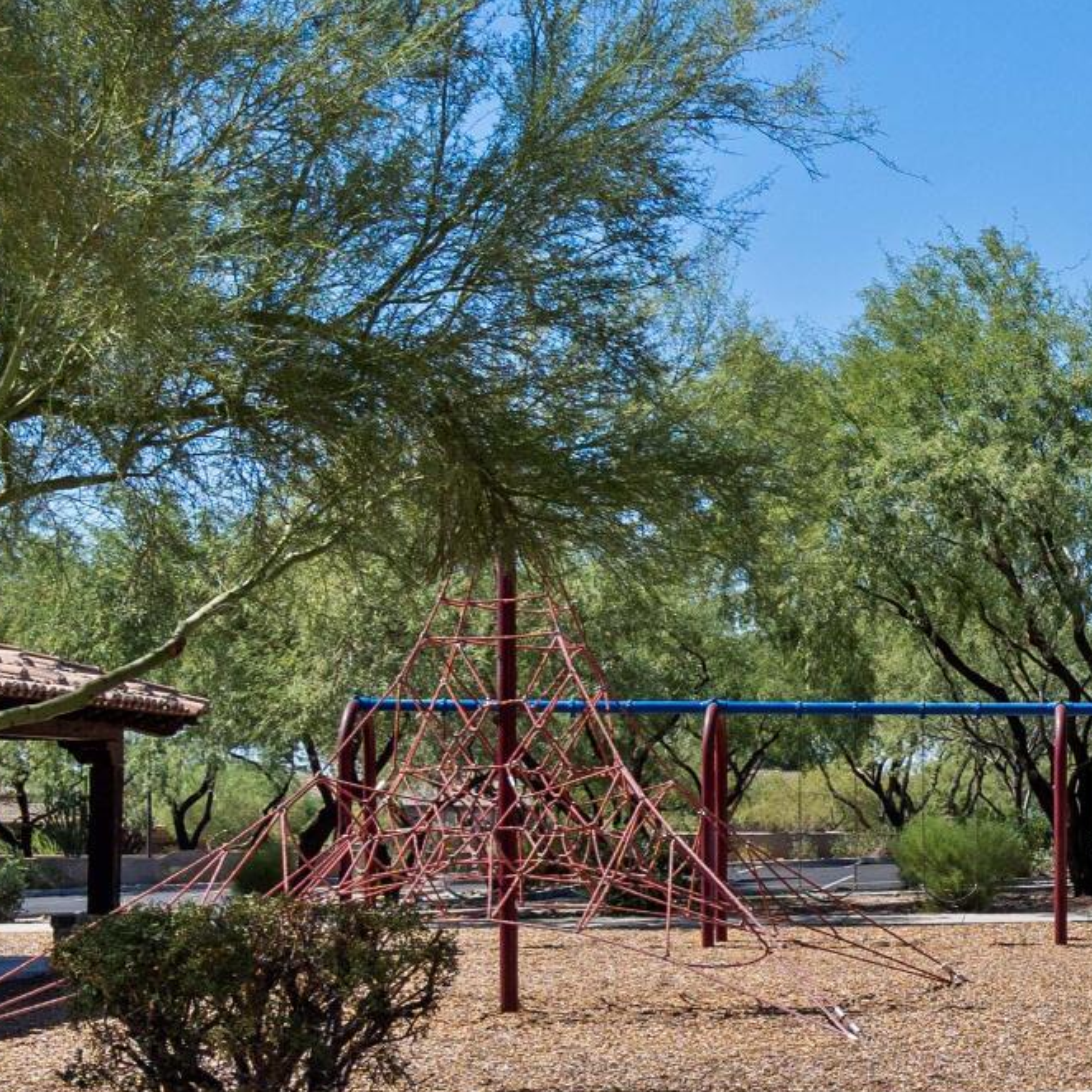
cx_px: 1527
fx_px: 2748
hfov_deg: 20.1
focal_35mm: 77
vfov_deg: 22.4
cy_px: 724
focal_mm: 20
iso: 320
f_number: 7.1
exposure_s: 1/1000
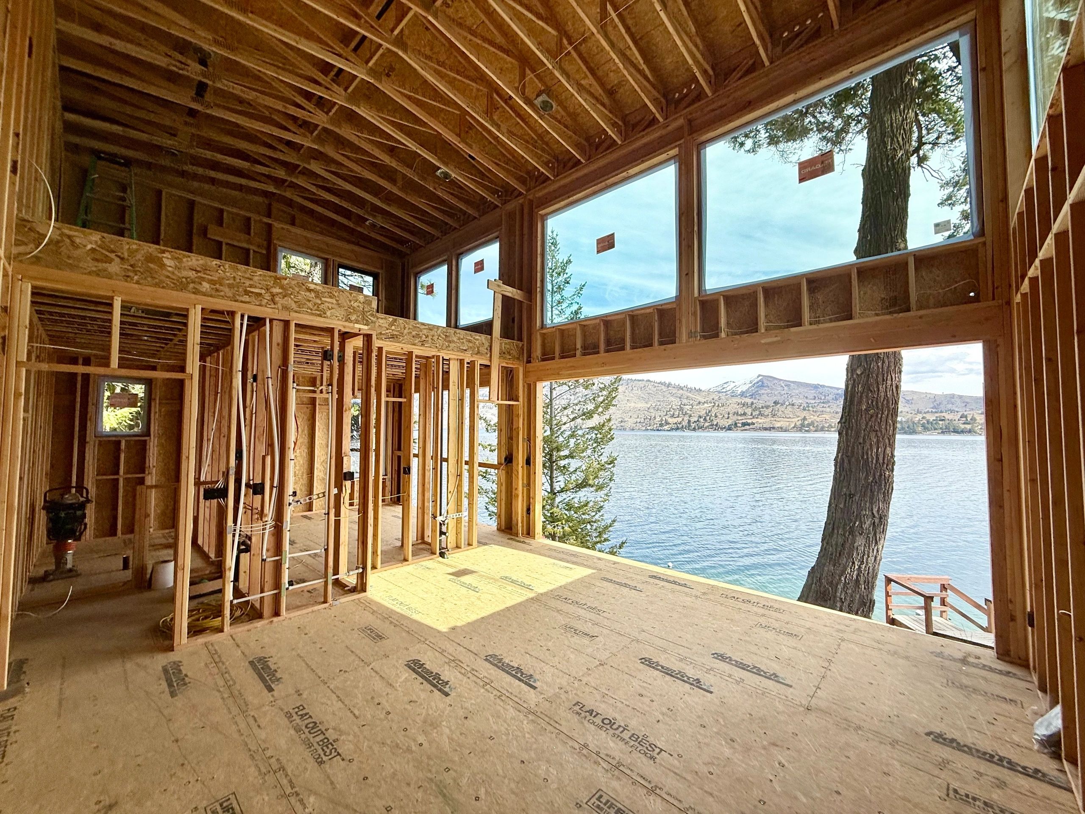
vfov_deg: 85.7
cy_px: 407
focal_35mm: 14
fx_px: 439
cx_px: 542
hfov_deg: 102.1
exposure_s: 1/942
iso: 50
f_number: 2.2
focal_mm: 2.22
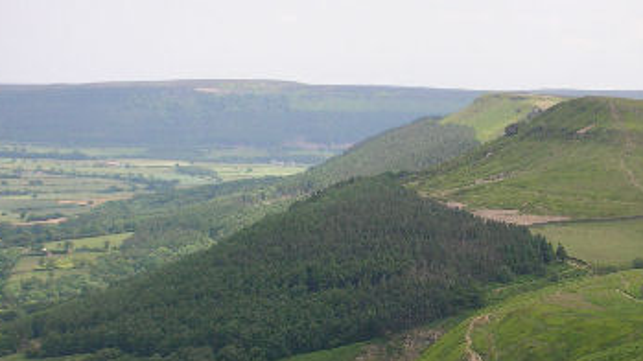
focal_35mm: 114
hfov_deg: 18.8
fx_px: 1943
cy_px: 251
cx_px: 403
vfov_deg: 10.6
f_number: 4.4
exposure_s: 1/255
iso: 50
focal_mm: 12.2
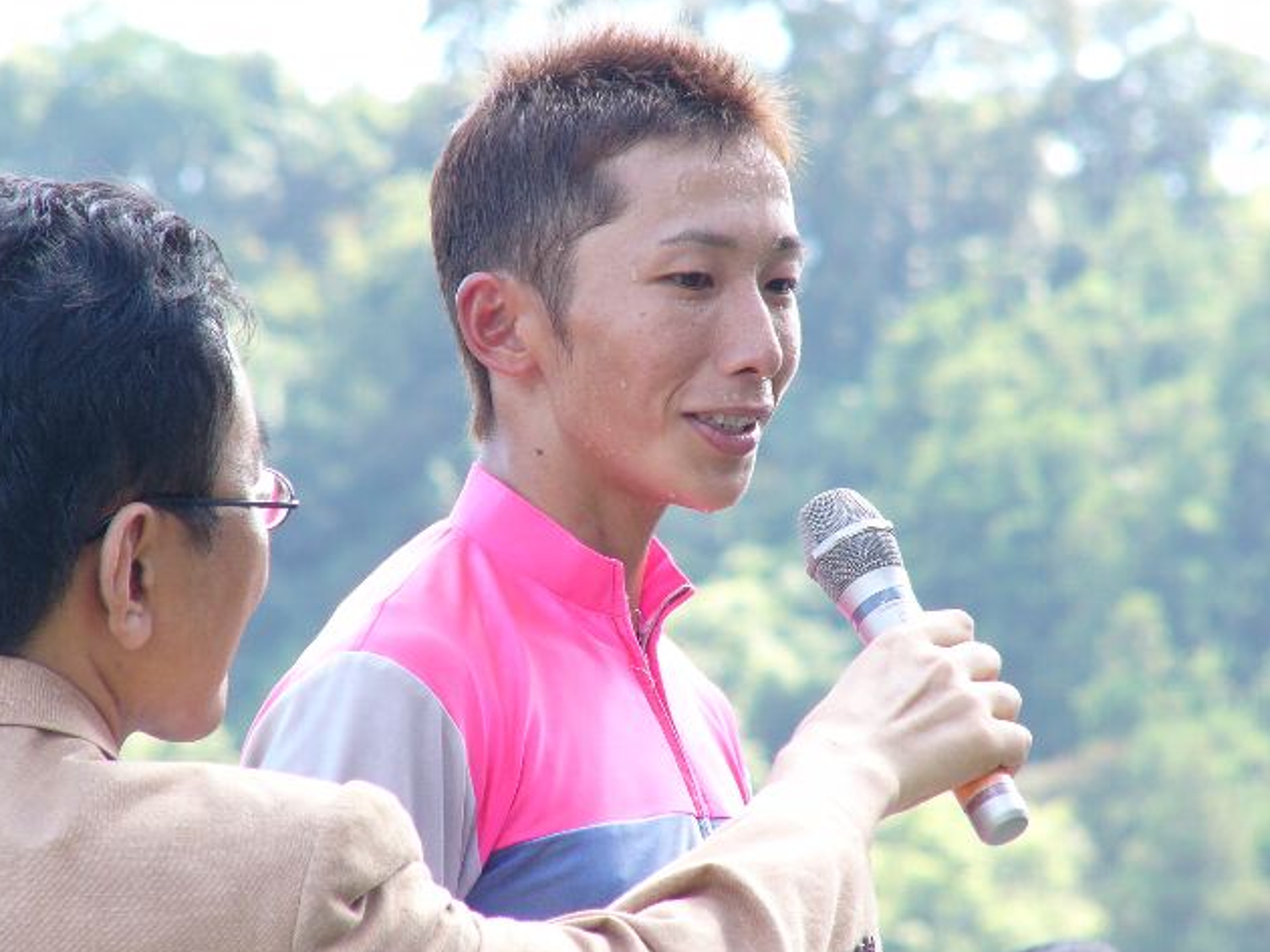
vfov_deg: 3.4
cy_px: 474
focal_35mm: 439
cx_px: 627
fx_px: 16100
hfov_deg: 4.5
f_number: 2.8
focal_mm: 72
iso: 50
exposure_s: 1/40
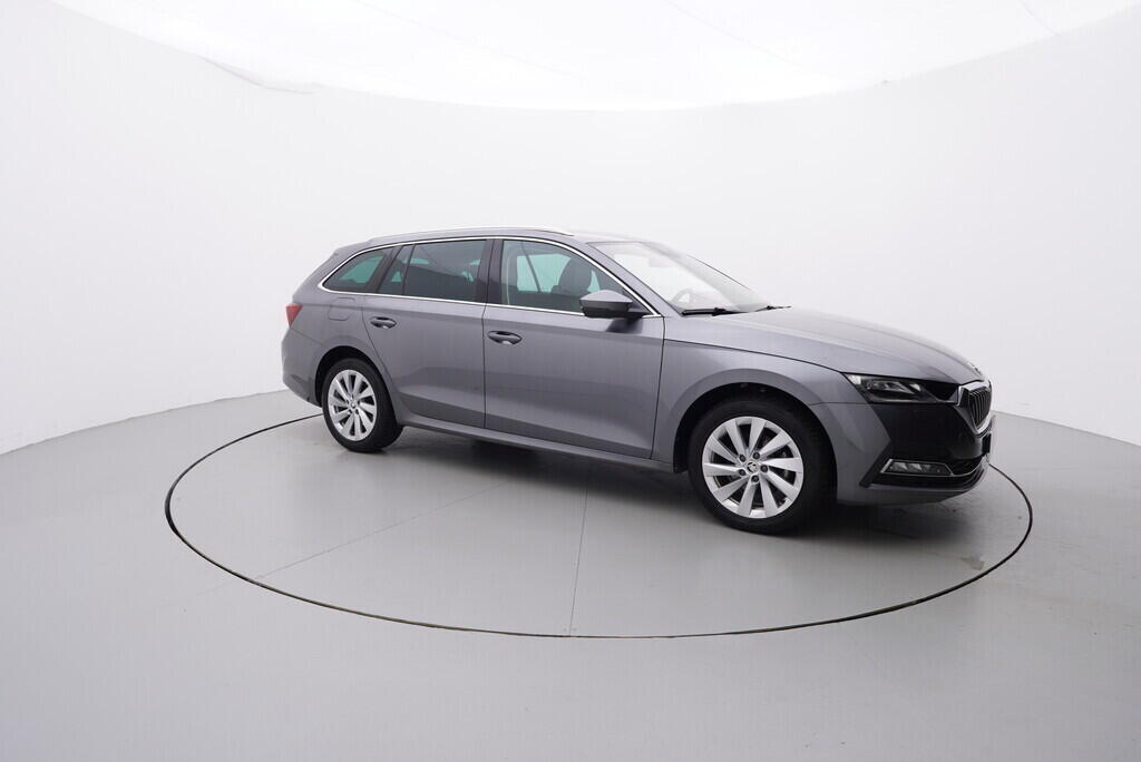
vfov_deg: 56.2
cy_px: 381
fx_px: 713
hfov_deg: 77.3
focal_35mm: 22
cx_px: 570
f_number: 5
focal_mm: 15
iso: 200
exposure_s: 1/80
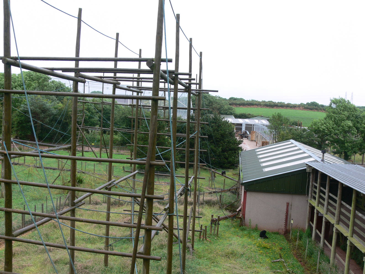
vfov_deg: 40.7
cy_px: 137
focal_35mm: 35
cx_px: 182
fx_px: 369
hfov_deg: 52.6
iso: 80
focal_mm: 7.4
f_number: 5
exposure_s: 1/100
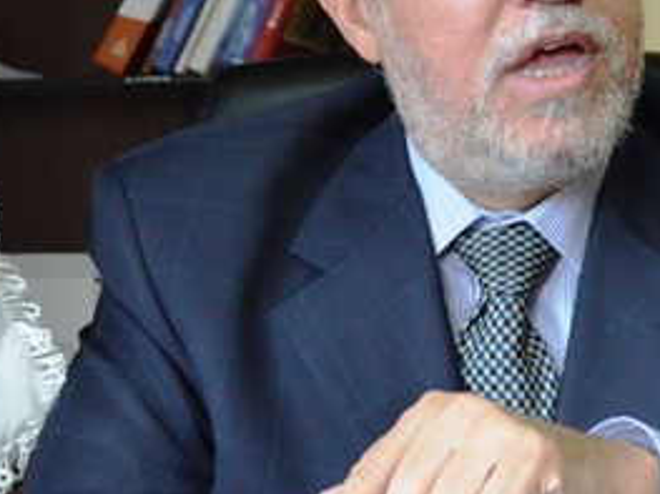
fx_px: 2935
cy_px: 248
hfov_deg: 12.8
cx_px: 324
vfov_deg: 9.6
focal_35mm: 154
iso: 560
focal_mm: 44
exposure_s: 1/60
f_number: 5.3
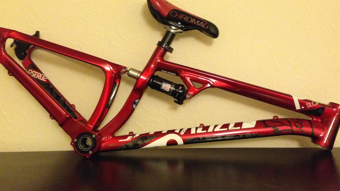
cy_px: 73
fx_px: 334
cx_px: 170
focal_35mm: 37
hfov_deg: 54.0
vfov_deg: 31.9
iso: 800
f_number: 2.4
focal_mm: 4.12
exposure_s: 1/15
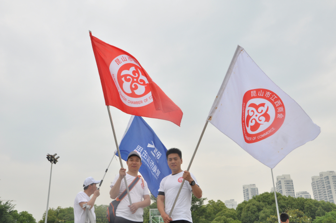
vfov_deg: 34.1
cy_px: 112
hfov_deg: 49.6
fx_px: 364
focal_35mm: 39
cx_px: 168
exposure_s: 1/125
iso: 200
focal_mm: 26
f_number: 11
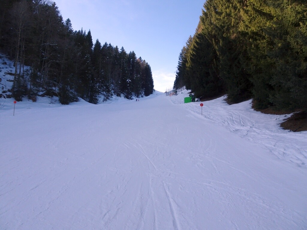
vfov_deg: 56.8
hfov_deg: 71.6
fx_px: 213
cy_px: 115
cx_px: 154
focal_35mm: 24
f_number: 3.5
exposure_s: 1/400
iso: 80
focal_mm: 4.1
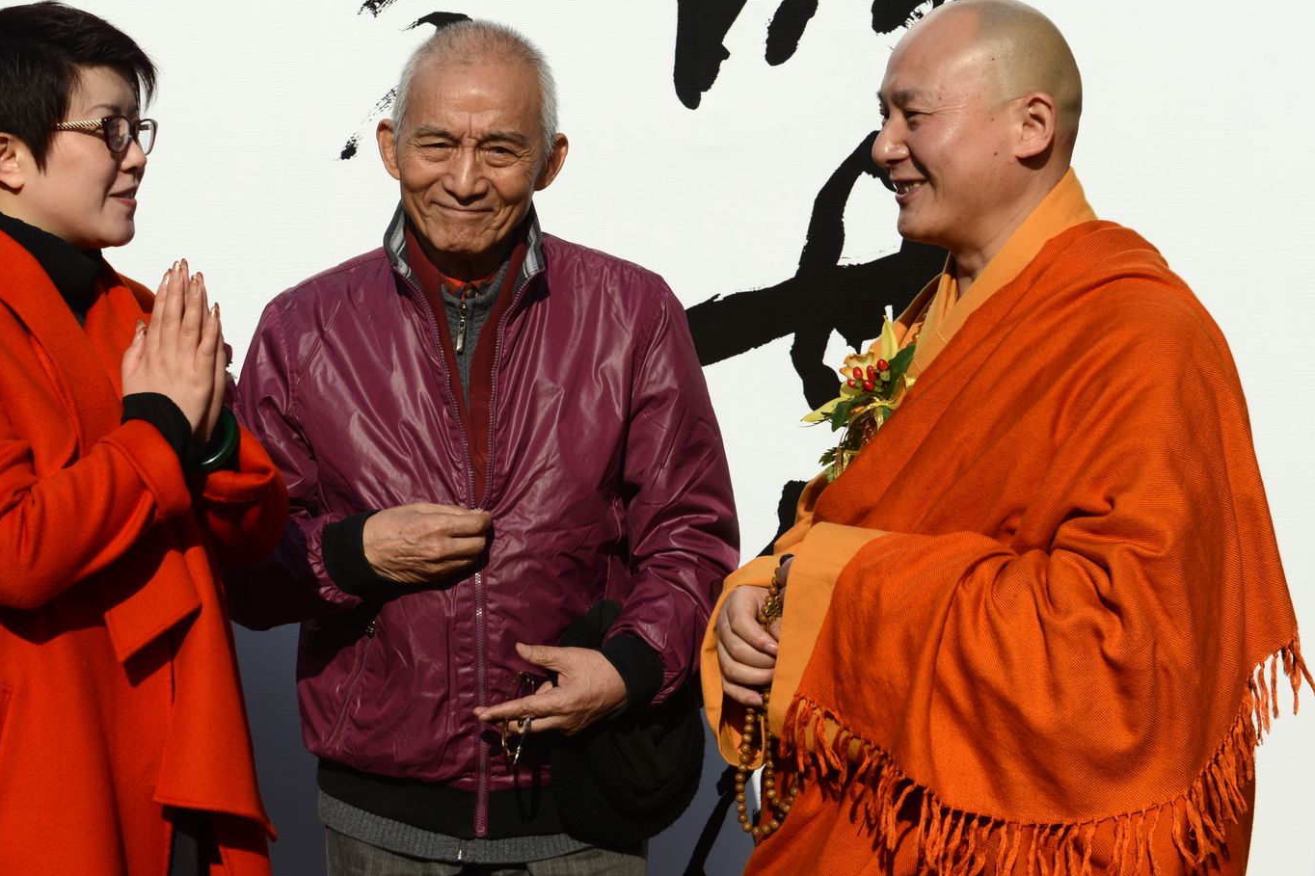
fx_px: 3214
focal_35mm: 88
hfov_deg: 23.1
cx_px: 560
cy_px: 279
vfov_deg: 15.5
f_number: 9
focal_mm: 60
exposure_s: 1/320
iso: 200
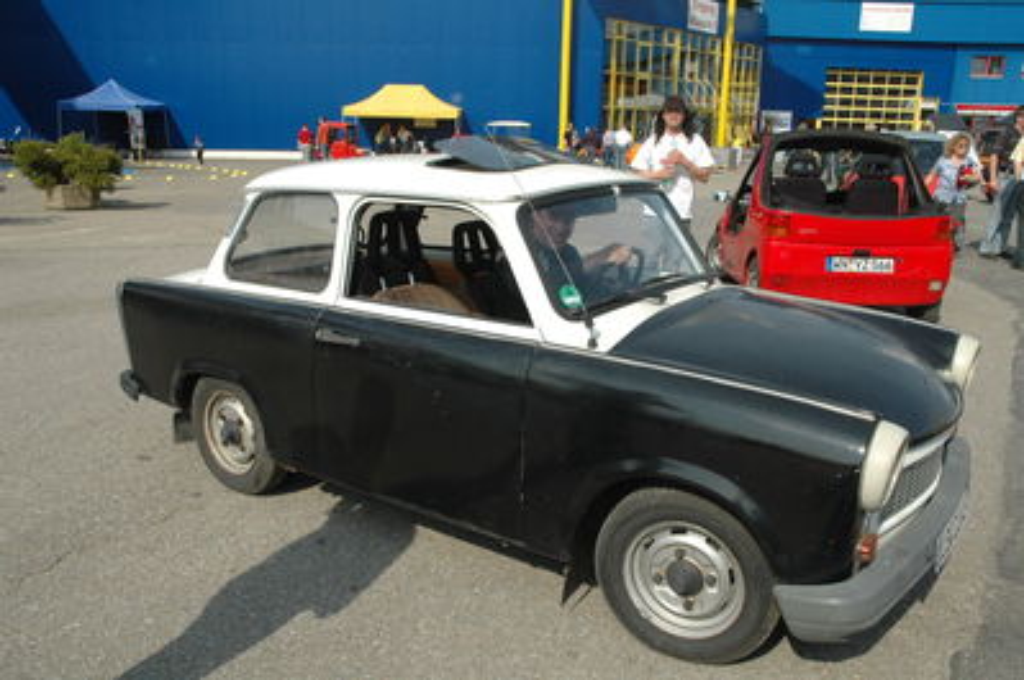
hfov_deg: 67.4
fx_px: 767
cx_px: 512
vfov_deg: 47.8
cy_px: 340
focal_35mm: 27
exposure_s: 1/500
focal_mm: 18
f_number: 11
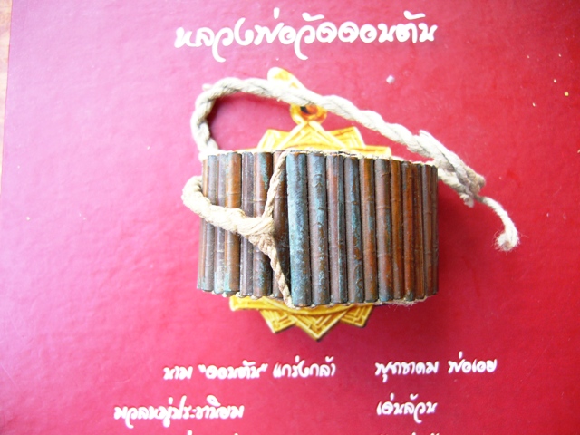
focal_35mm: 35
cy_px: 218
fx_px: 586
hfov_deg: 52.6
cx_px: 290
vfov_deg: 40.7
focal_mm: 5.8
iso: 100
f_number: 2.8
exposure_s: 1/25
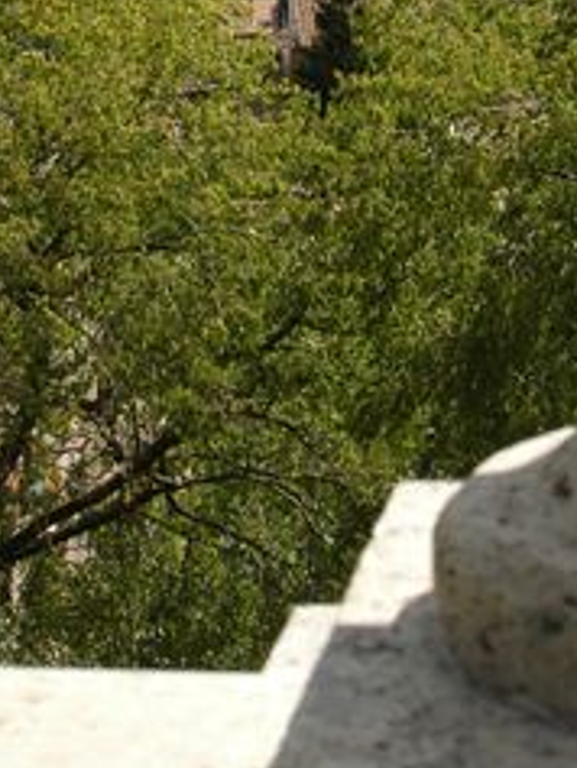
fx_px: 3286
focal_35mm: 148
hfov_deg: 10.0
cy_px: -78
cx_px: 397
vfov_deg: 13.1
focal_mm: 38
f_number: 10
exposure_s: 1/320
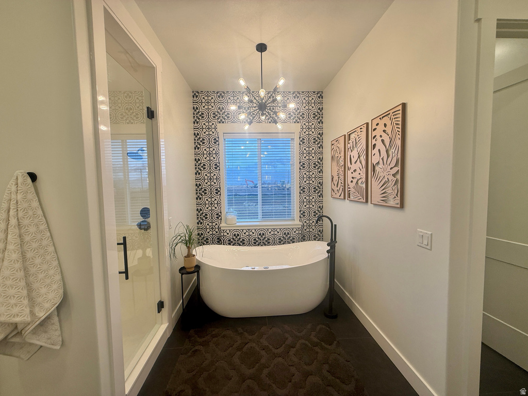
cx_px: 264
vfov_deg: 85.7
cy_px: 198
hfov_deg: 102.1
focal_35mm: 14
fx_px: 214
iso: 50
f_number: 2.2
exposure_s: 1/120
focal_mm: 2.22
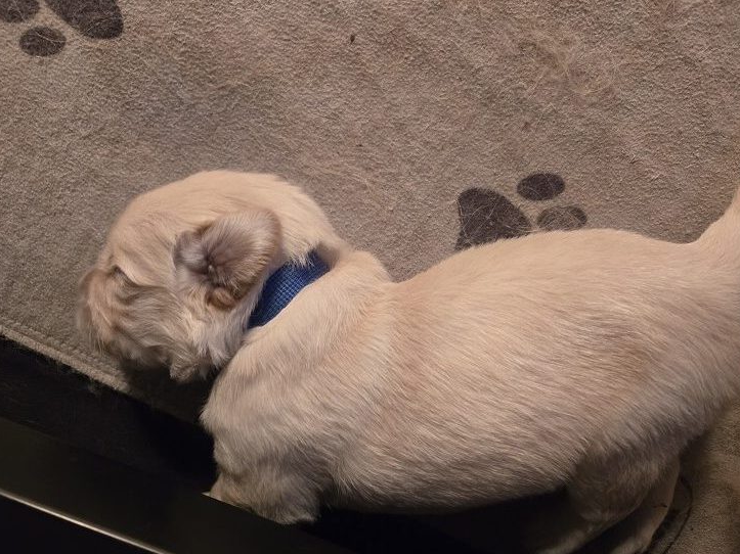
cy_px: 303
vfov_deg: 49.7
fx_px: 598
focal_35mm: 28
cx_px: 430
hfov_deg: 63.1
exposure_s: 1/60
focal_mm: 5.4
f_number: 1.8
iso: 640
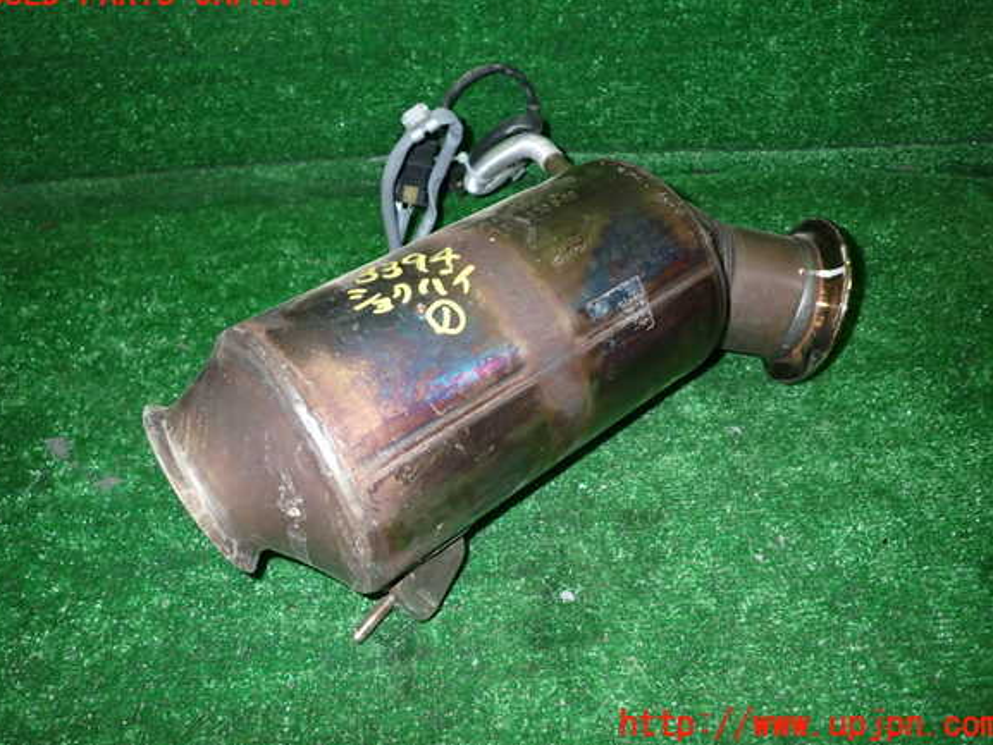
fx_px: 746
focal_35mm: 26
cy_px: 360
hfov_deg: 67.3
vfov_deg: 53.1
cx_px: 492
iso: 500
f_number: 5.6
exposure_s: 1/30
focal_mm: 4.5
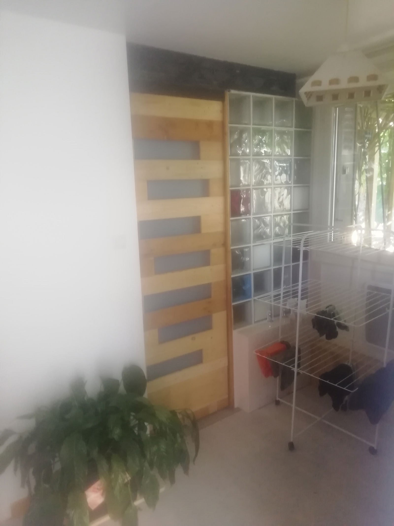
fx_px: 395
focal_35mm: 26
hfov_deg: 53.1
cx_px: 197
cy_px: 263
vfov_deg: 67.3
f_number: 2.2
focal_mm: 3.21
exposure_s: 1/25
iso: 320
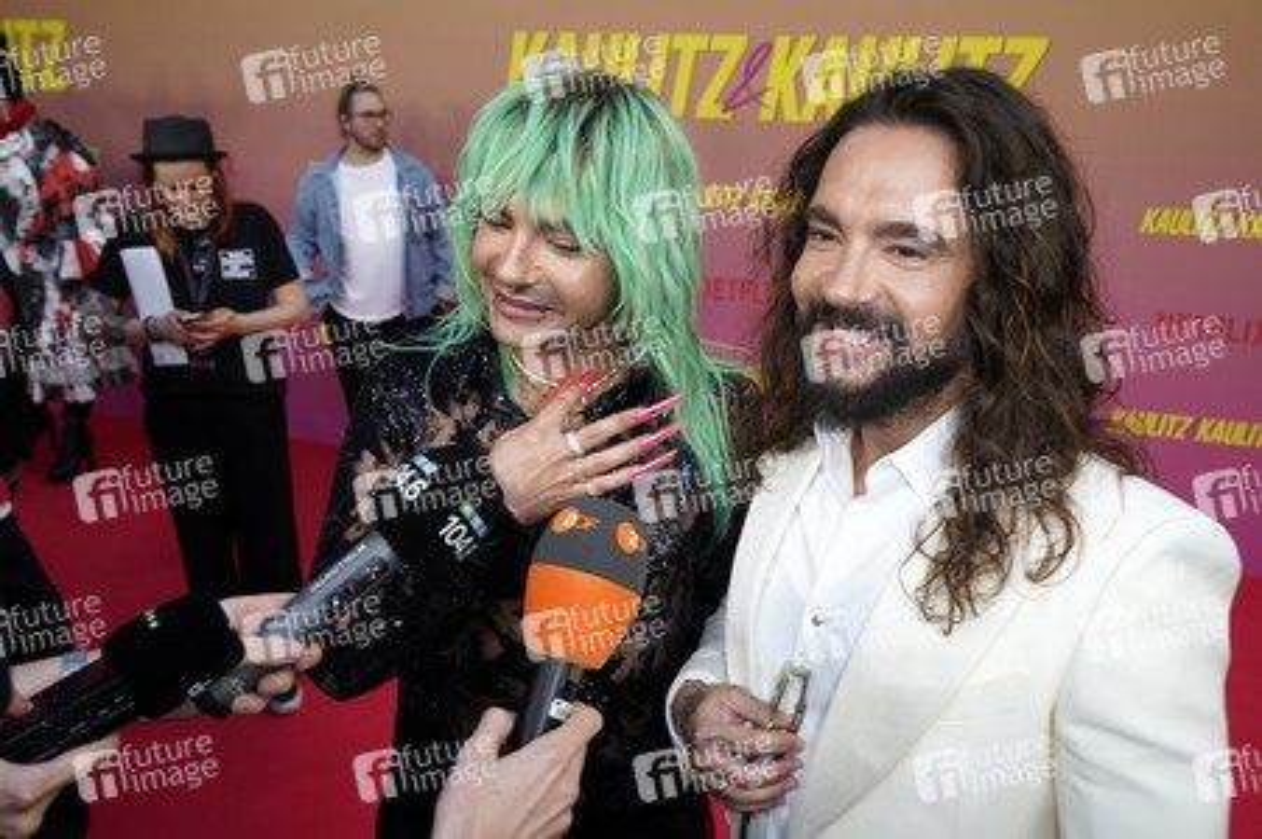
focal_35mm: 31
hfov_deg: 60.3
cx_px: 631
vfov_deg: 42.3
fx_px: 1086
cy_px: 420
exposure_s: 1/160
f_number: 5.6
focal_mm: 31
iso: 320
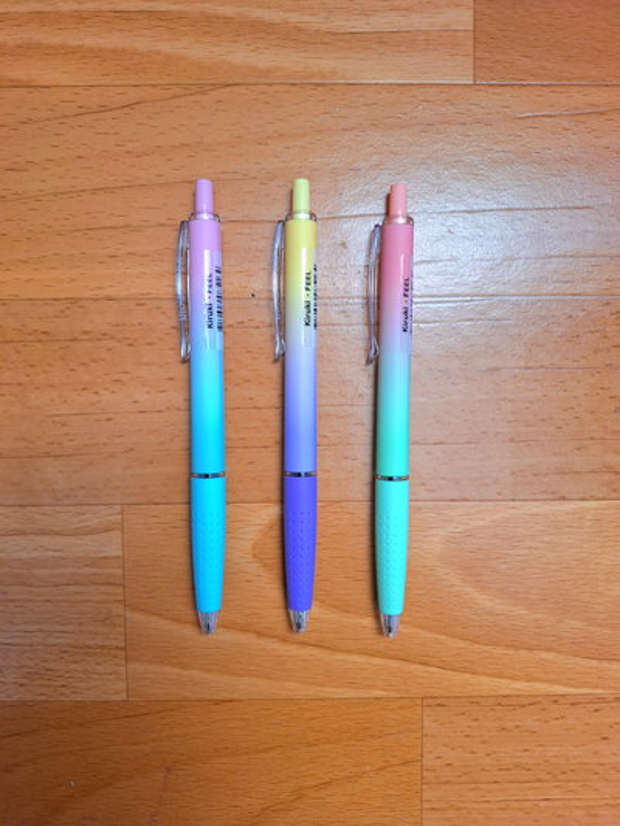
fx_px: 549
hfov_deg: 58.9
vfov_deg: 73.9
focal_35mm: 23
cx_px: 310
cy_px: 413
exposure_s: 1/50
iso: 250
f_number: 1.8
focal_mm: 5.54
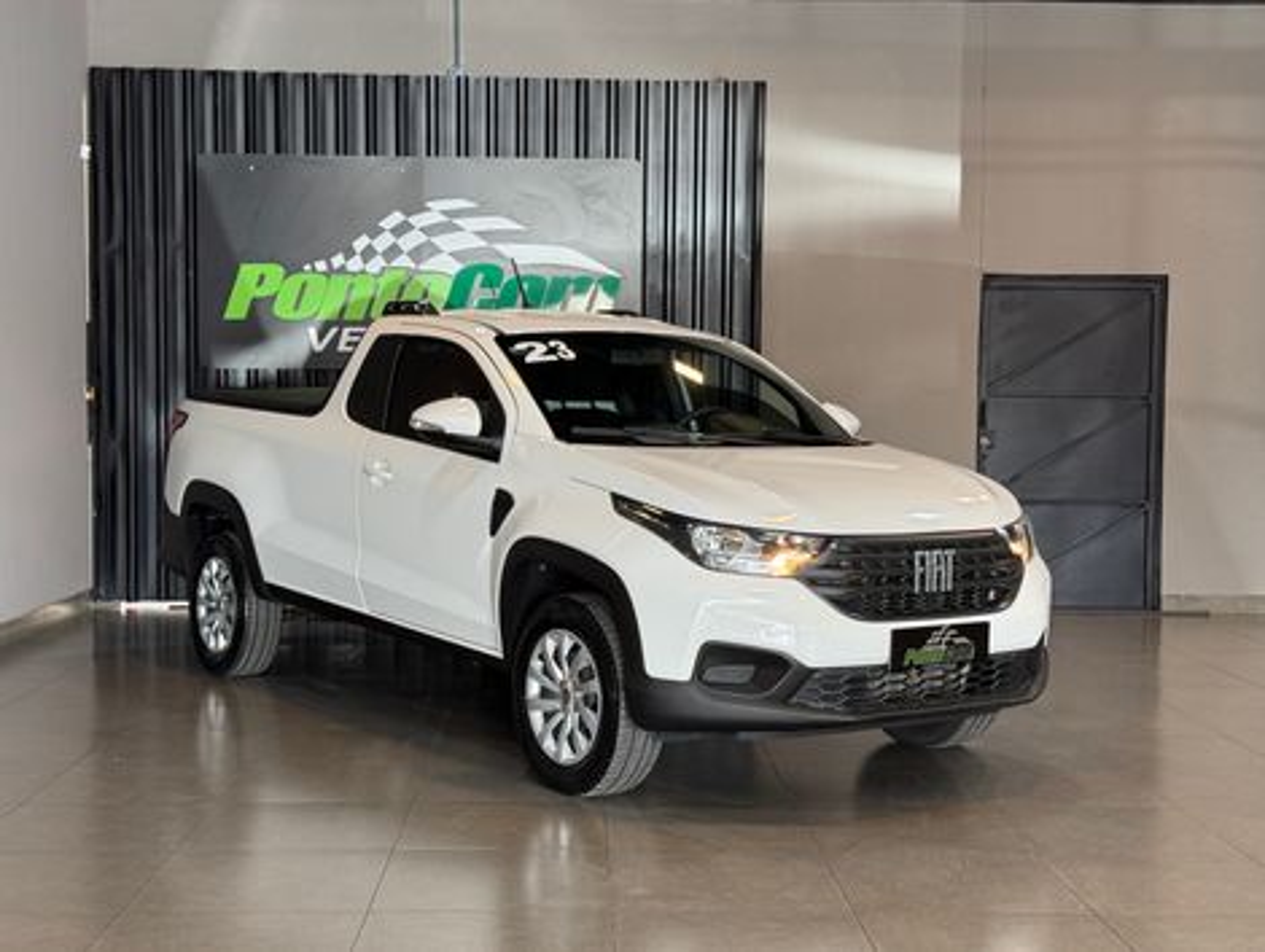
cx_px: 632
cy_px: 476
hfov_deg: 39.6
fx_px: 1757
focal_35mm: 48
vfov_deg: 30.3
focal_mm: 6.76
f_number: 1.78
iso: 64
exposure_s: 1/60
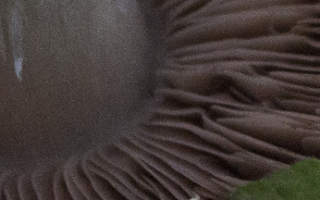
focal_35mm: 585
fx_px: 5096
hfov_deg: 3.6
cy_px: -88
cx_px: -14
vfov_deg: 2.2
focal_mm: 55
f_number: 7.1
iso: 800
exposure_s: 1/320
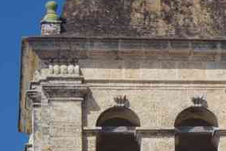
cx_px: 324
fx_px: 2321
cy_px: 117
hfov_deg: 5.5
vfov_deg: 3.7
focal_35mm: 370
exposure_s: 1/125
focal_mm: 70
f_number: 11
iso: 200
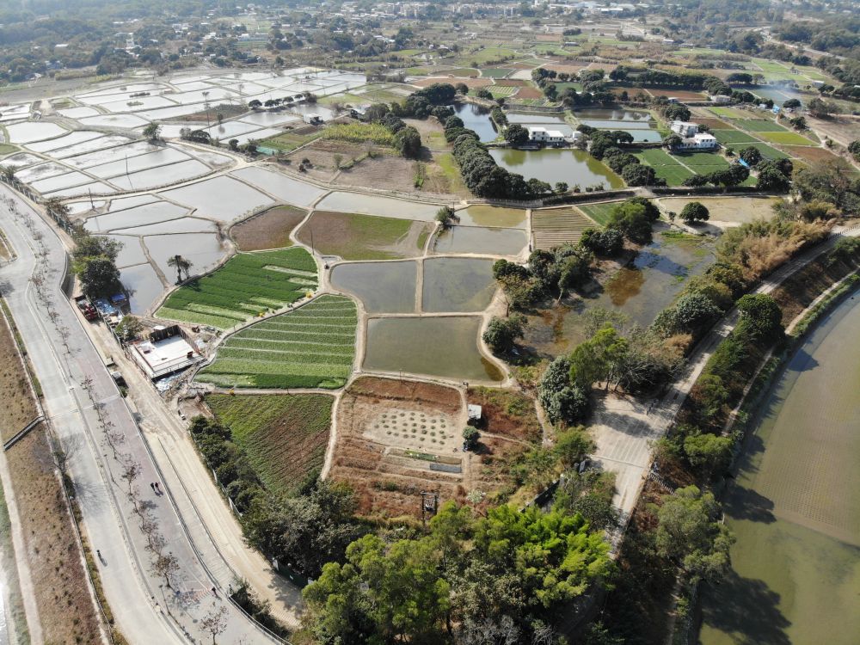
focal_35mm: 24
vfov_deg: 56.8
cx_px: 430
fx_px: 596
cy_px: 322
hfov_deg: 71.6
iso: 100
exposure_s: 1/693
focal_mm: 4.5
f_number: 2.8
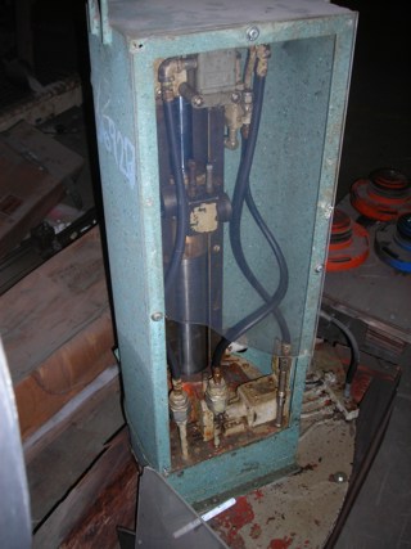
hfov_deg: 37.7
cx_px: 206
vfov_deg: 49.0
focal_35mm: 38
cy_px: 274
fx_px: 602
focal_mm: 6.3
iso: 91
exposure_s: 1/60.1
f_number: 3.2
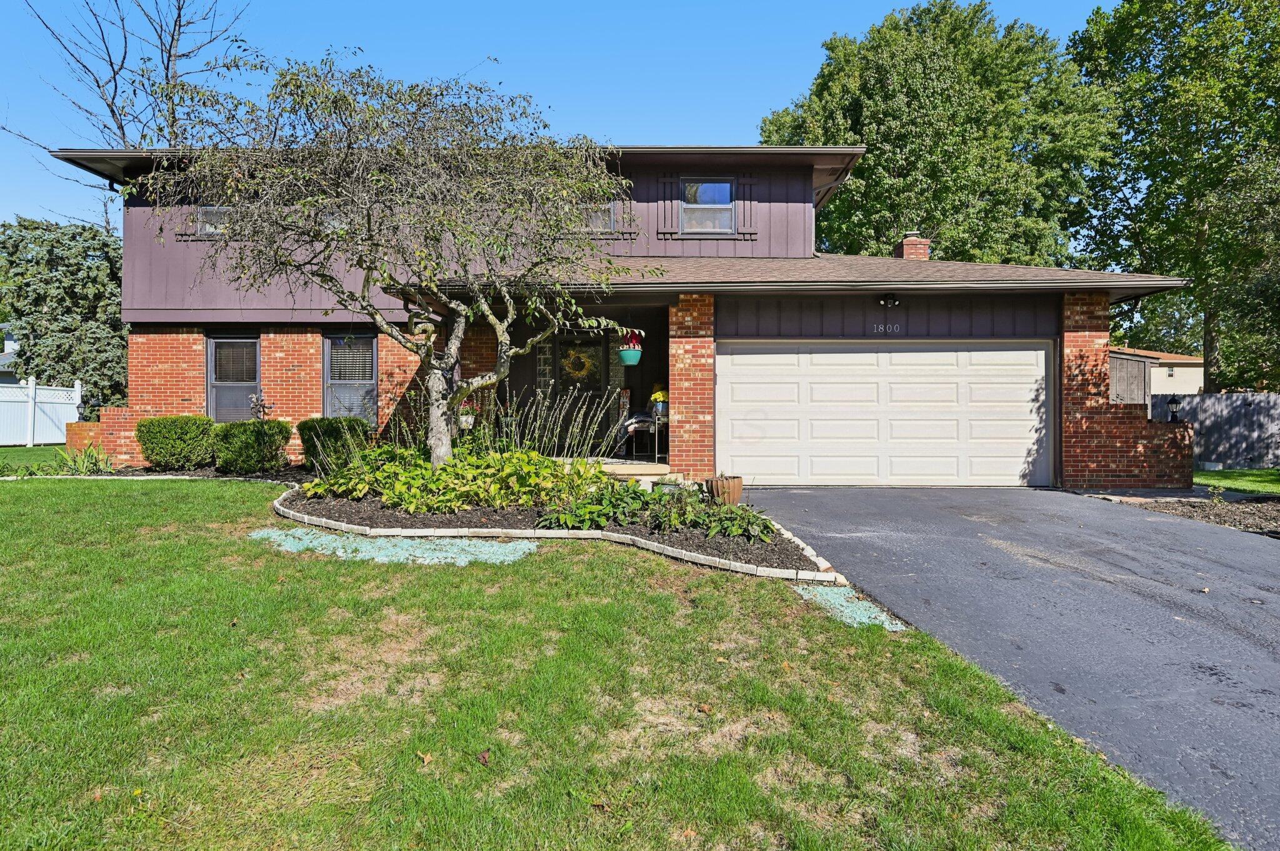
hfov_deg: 84.0
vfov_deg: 61.8
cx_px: 640
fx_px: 711
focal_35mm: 20
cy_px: 426
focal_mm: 20
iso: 400
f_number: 4
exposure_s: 1/1500
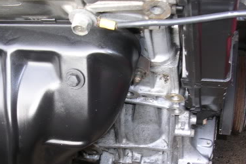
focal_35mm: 54
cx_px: 129
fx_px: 369
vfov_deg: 24.8
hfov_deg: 36.9
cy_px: 119
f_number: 2.8
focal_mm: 5.8
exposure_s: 1/30
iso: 50
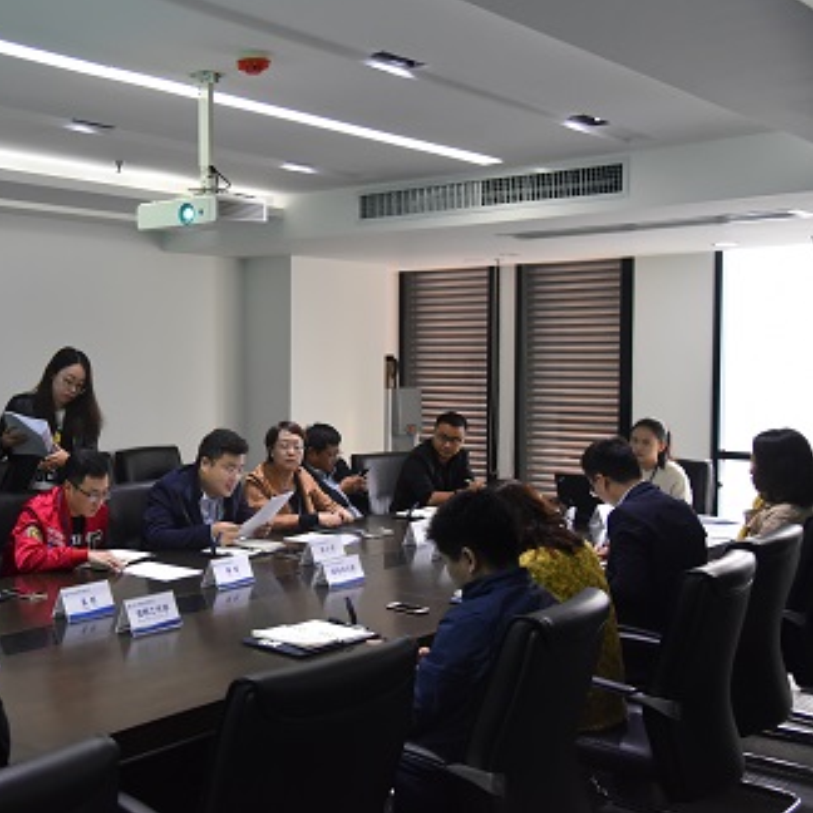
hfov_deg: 38.8
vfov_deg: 40.0
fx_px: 1116
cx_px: 188
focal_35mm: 42
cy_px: 398
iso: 3200
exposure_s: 1/250
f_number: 4
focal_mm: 32
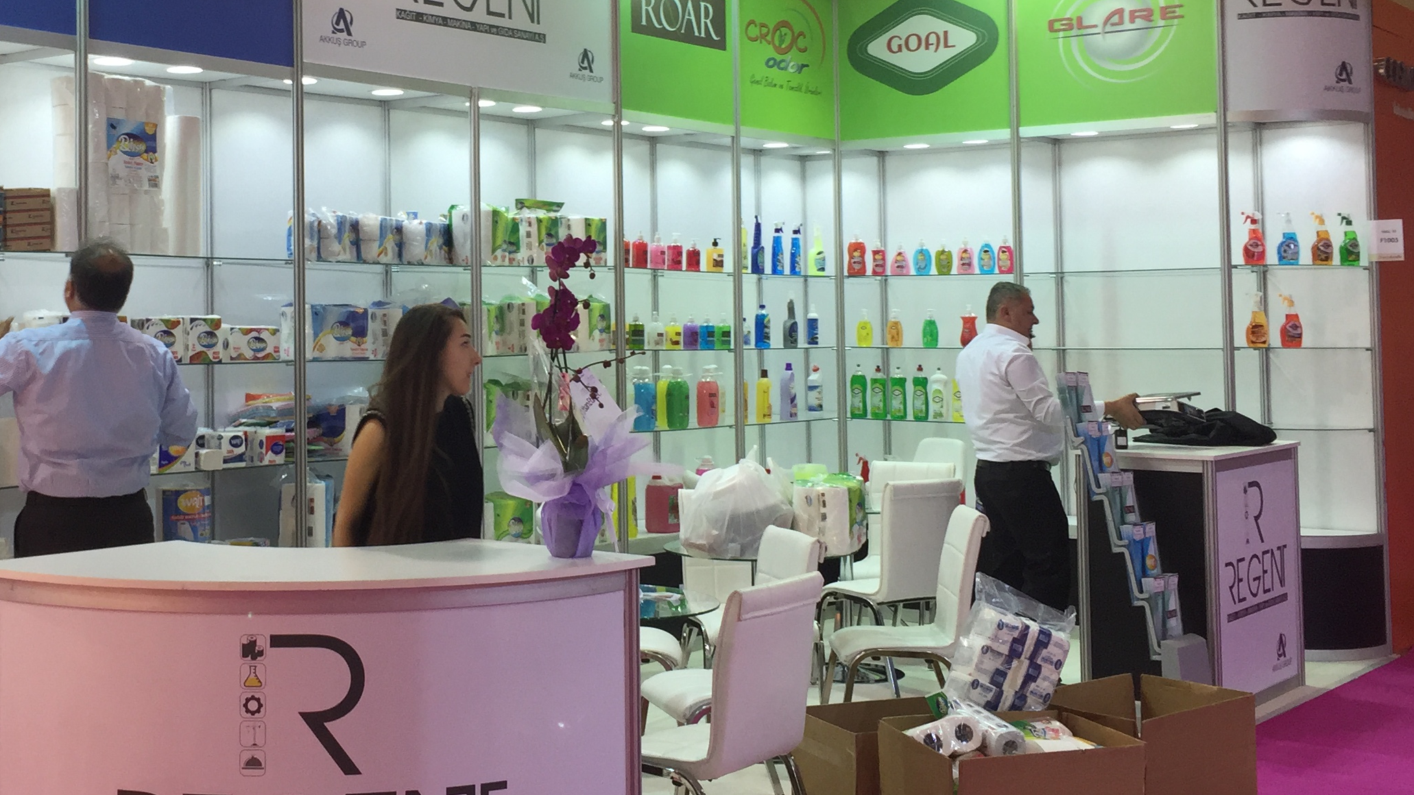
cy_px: 255
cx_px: 501
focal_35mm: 50
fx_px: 1875
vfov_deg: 23.8
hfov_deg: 40.9
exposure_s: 1/100
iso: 50
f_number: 2.2
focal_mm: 4.15
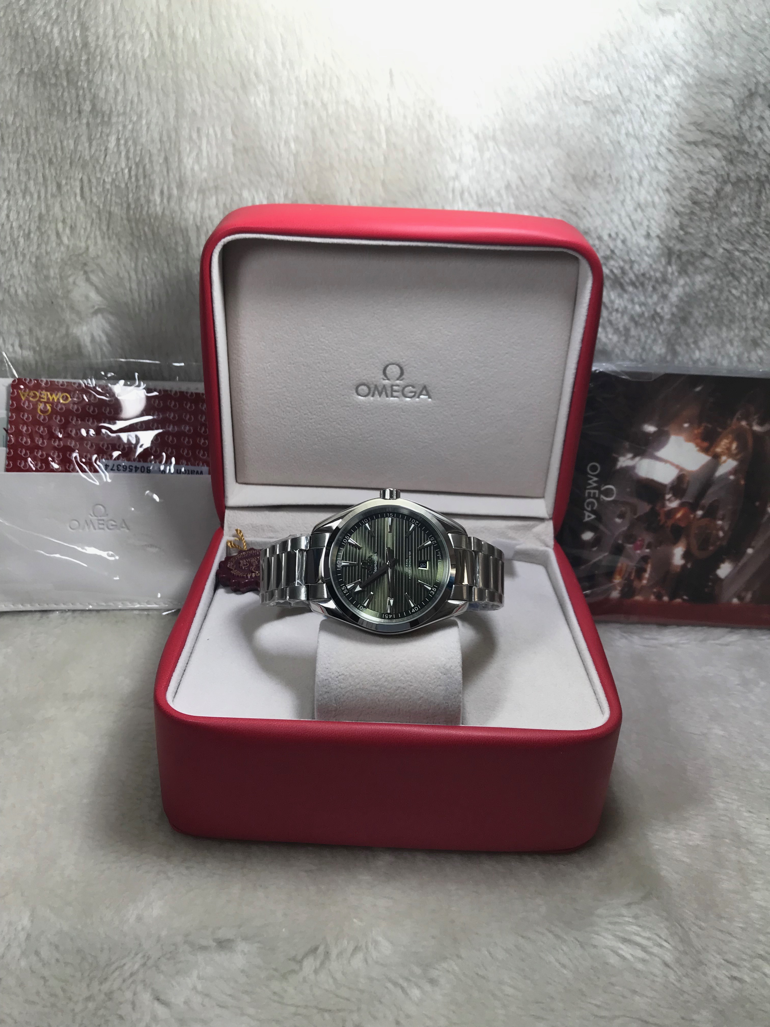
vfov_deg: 63.4
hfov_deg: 49.7
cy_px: 514
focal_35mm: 28
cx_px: 385
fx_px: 830
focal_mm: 3.99
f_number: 1.8
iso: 20
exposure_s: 1/114
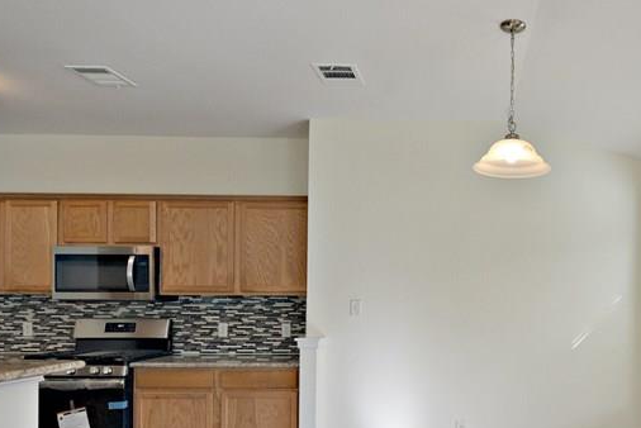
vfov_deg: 42.9
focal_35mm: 30
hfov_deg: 58.4
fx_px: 534
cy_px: 295
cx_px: 488
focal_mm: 14
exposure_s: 1/160
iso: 400
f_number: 6.3
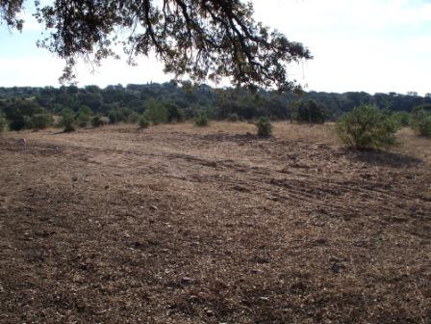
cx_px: 216
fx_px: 448
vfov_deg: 39.7
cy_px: 162
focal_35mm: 36
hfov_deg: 51.4
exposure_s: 1/320
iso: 64
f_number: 5
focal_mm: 7.54
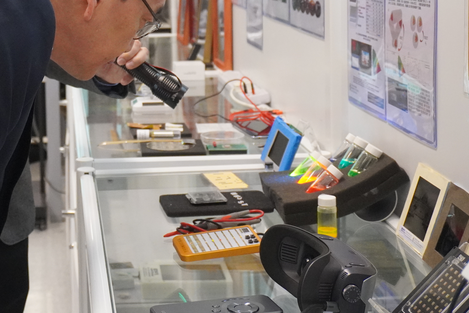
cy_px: 31
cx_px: 60
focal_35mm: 78
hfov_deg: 25.3
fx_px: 1016
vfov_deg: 17.2
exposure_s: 1/160
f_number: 4.5
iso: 4000
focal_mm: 27
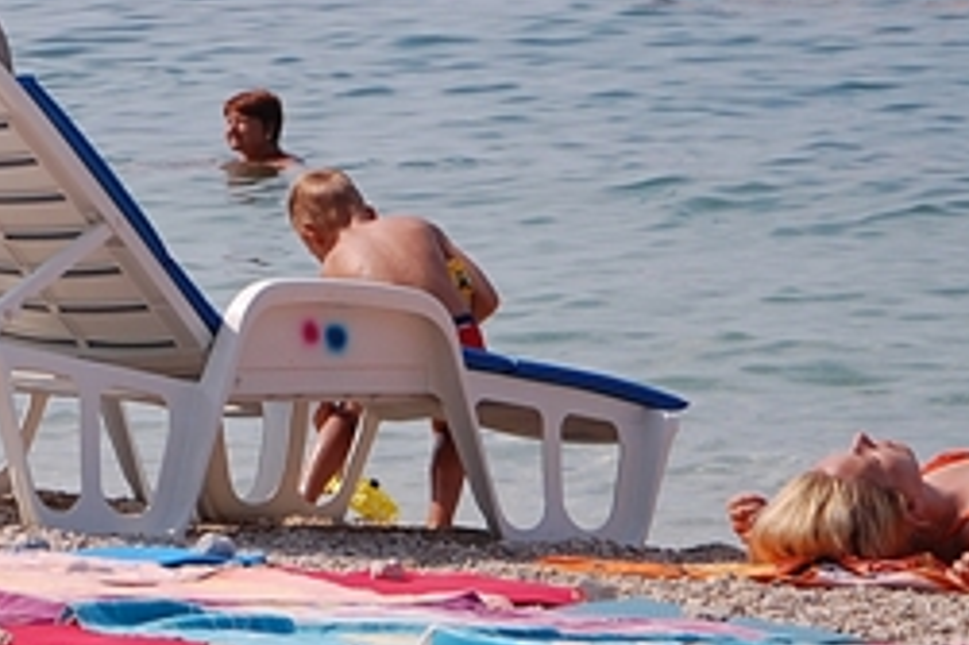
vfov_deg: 4.1
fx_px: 9011
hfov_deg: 6.1
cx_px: -193
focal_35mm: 335
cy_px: -147
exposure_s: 1/800
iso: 200
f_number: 7.1
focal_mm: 70
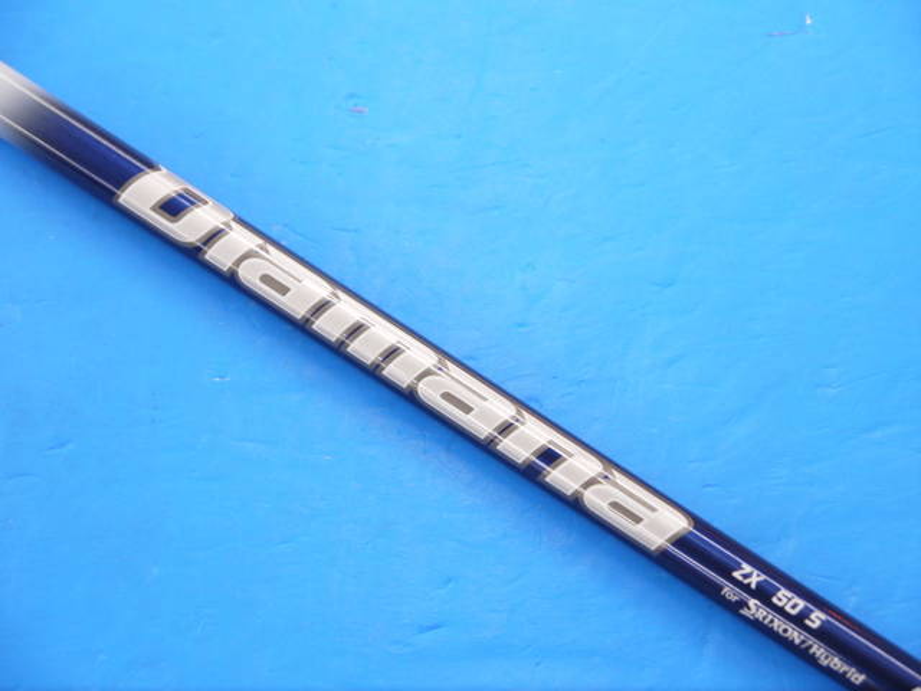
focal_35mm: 84
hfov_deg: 23.3
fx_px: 2235
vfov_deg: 17.6
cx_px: 460
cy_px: 346
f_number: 5.6
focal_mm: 42
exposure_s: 1/80
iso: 640
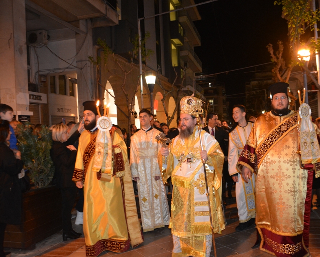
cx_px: 185
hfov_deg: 56.9
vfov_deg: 47.1
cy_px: 128
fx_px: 294
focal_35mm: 31
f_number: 3.5
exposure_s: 1/60
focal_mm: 18
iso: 2000
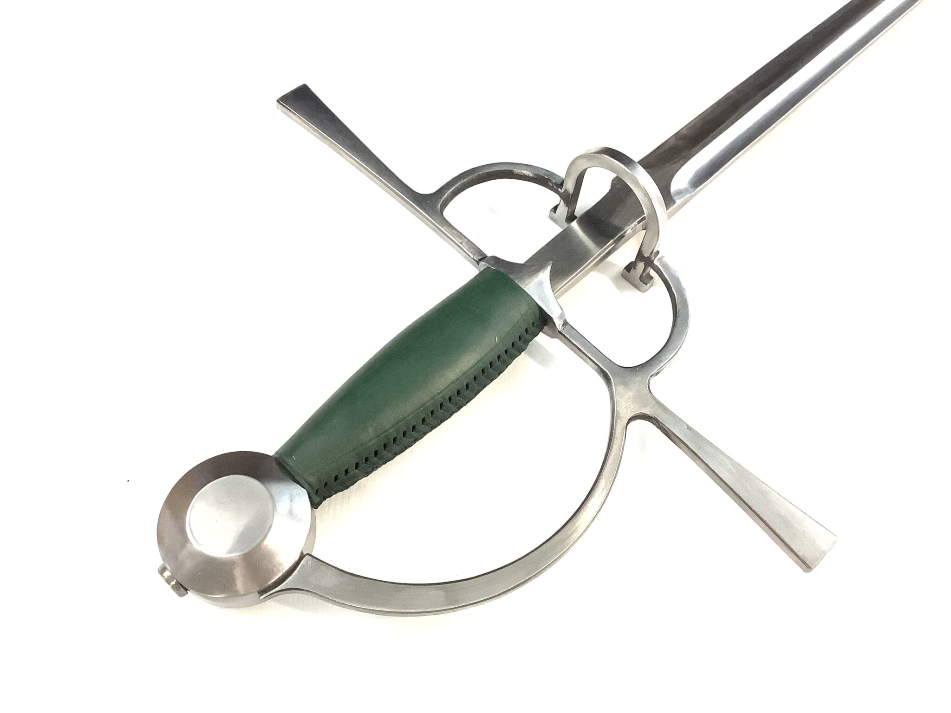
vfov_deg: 45.4
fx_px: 852
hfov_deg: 58.4
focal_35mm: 31
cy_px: 356
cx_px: 476
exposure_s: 1/60
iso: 400
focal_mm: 3.3
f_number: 2.4
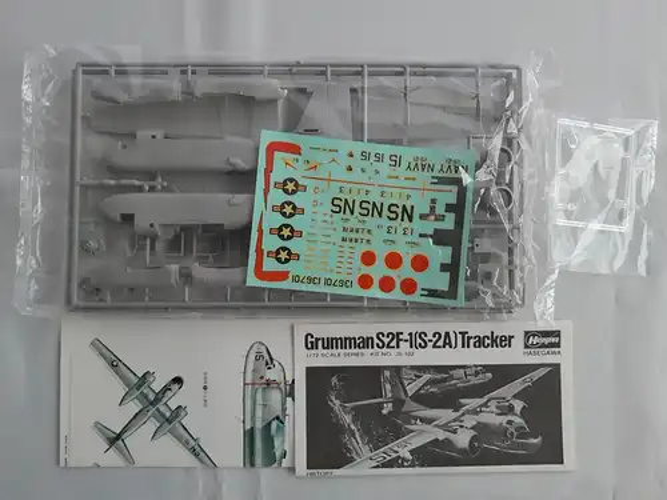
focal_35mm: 26
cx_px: 334
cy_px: 250
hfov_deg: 67.3
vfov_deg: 53.1
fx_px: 501
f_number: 1.8
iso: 250
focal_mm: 4
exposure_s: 1/50
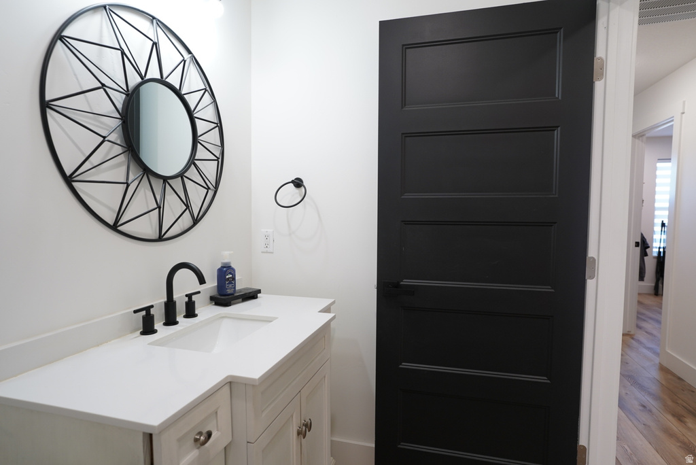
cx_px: 348
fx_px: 387
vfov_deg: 62.0
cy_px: 232
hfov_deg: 83.9
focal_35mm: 20
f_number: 3.5
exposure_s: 1/80
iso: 500
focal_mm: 20
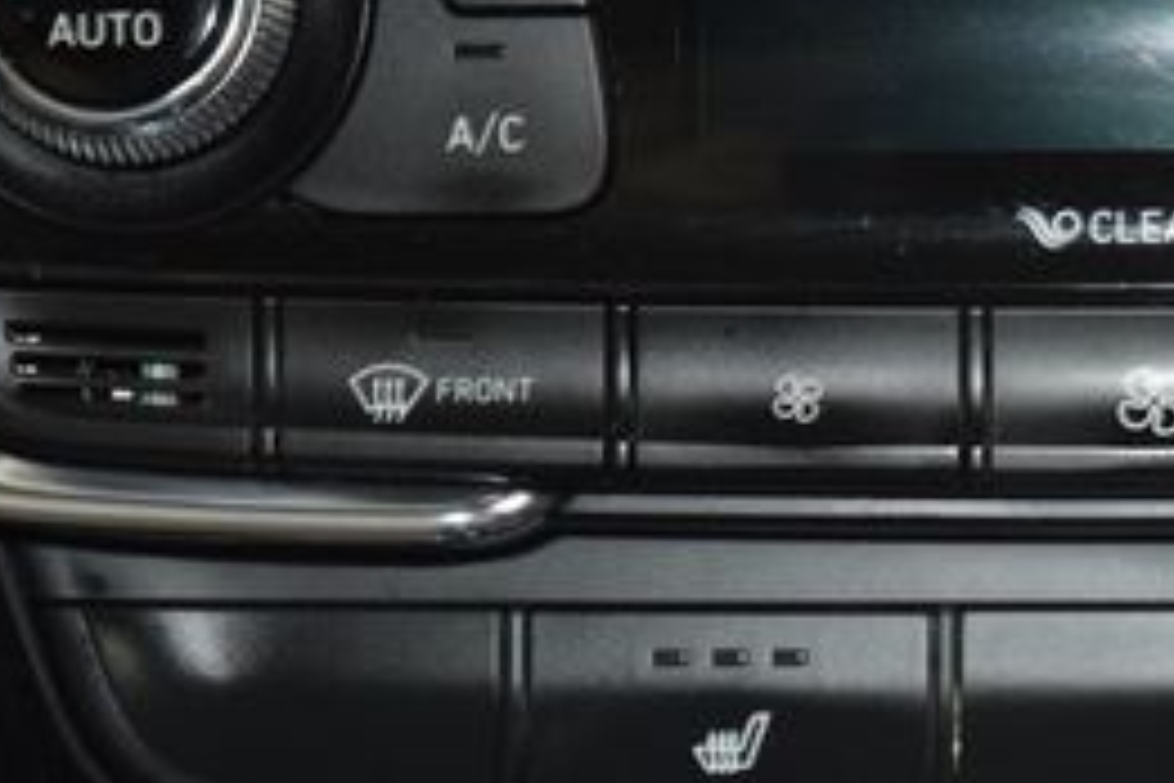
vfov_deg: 5.3
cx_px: 1156
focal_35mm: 257
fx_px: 8380
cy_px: 376
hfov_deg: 8.0
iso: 1600
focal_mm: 70
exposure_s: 1/15
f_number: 4.5
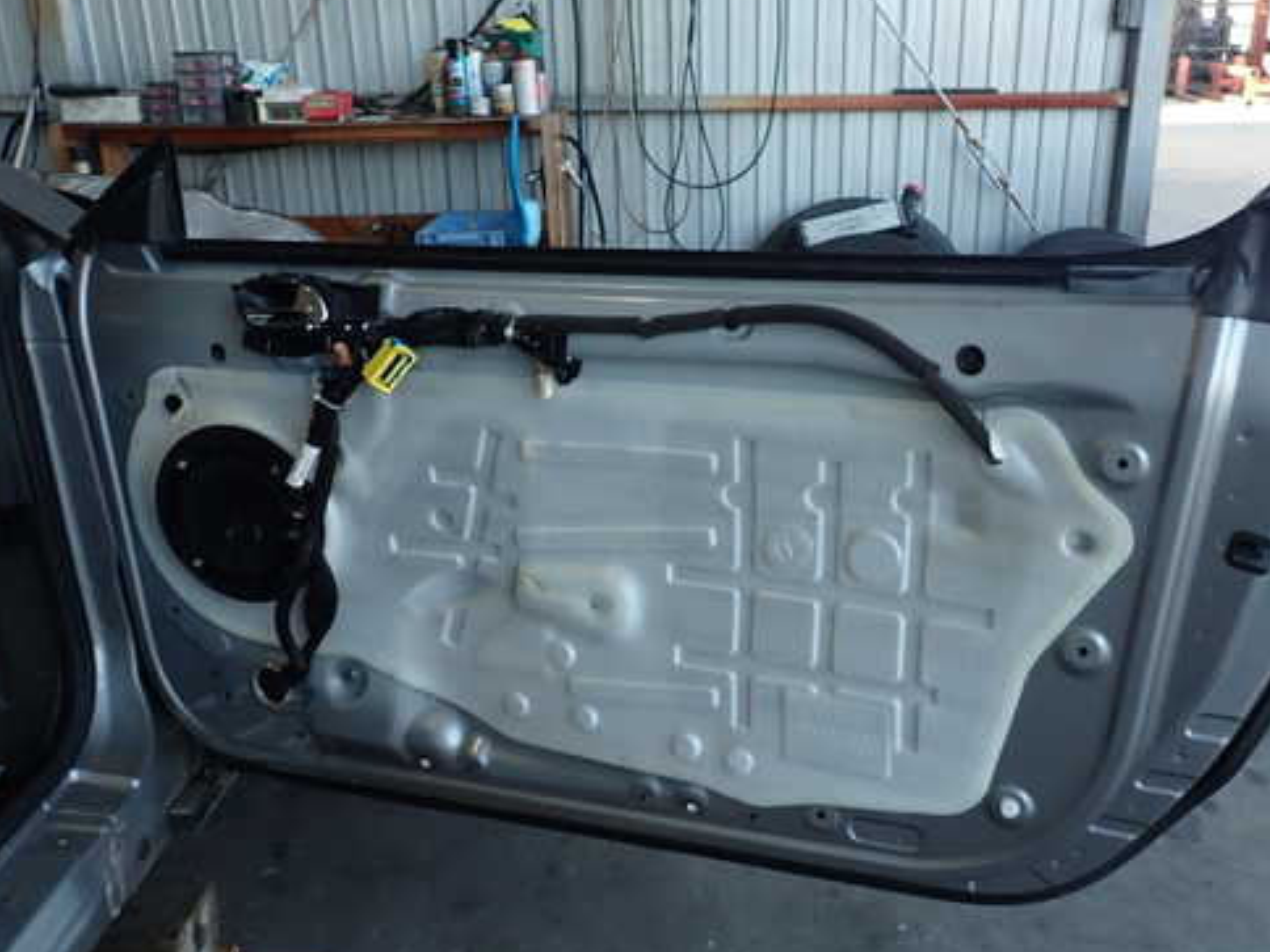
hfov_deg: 58.1
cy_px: 443
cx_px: 719
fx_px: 1137
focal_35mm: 31
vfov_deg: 45.4
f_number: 2.8
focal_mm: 4.5
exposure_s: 1/100
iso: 100
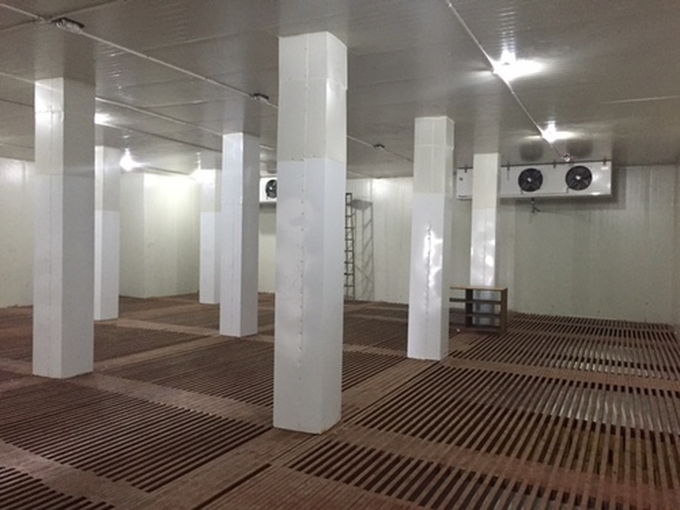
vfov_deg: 48.2
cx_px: 340
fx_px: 570
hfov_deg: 61.7
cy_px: 255
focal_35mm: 29
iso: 250
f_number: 2.2
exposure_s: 1/25
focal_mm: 4.15
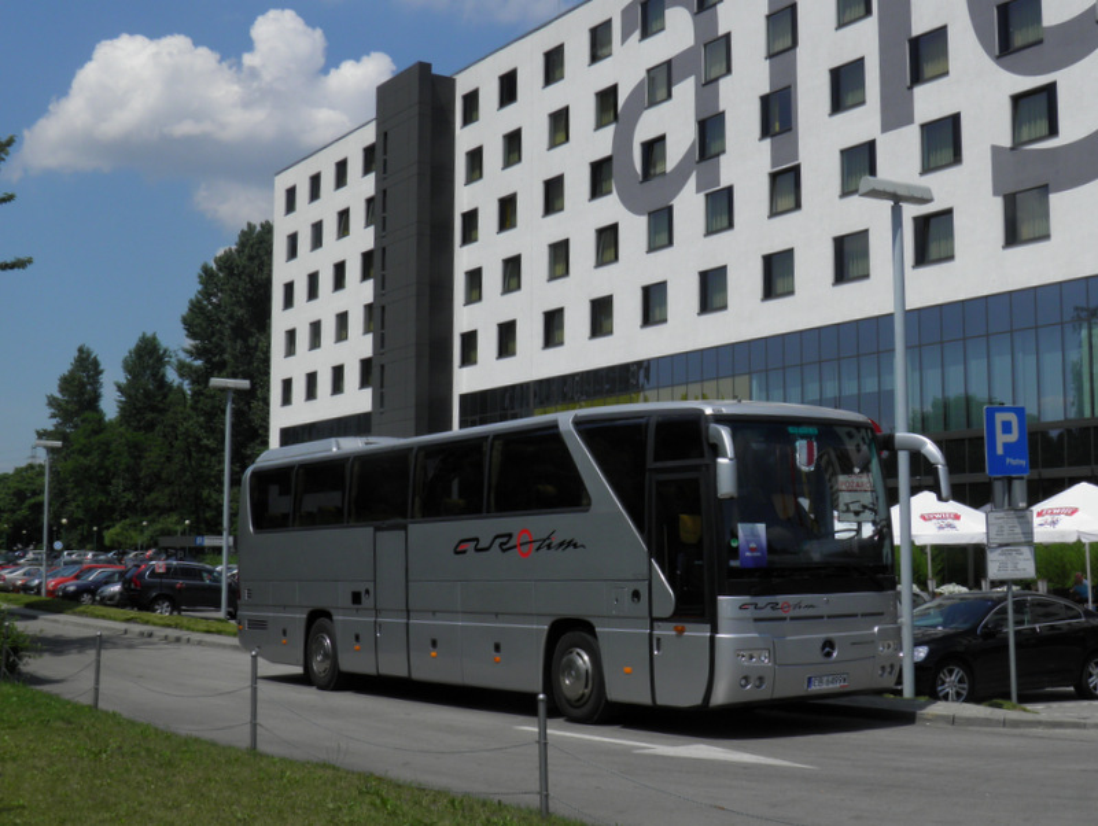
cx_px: 549
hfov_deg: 47.8
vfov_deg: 36.9
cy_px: 413
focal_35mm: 39
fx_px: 1239
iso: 50
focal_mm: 7.1
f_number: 5.7
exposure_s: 1/640
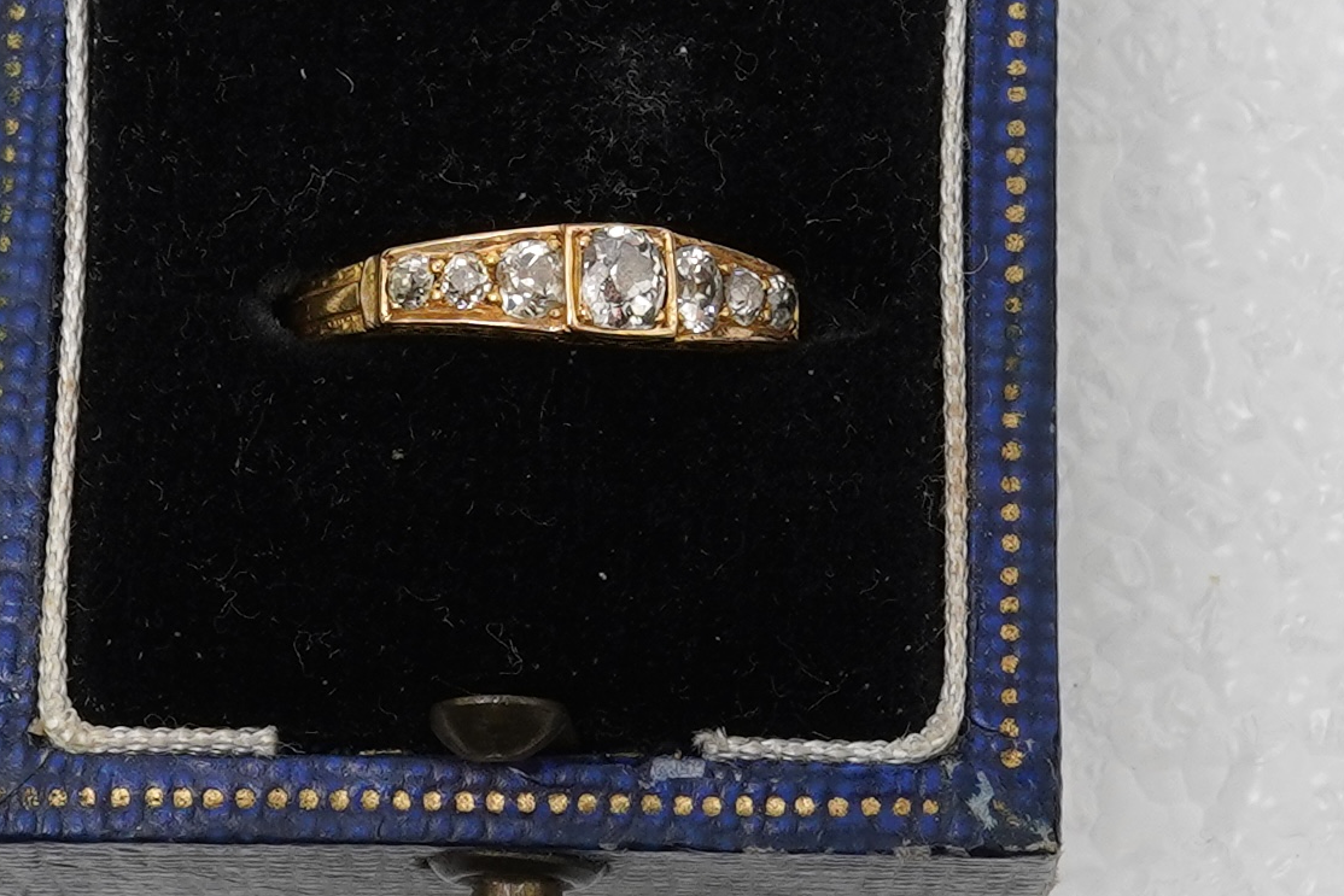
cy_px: -31
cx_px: 585
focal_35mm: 159
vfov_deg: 8.6
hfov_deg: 12.9
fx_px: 5936
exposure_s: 1/125
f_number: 20
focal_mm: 30
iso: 400
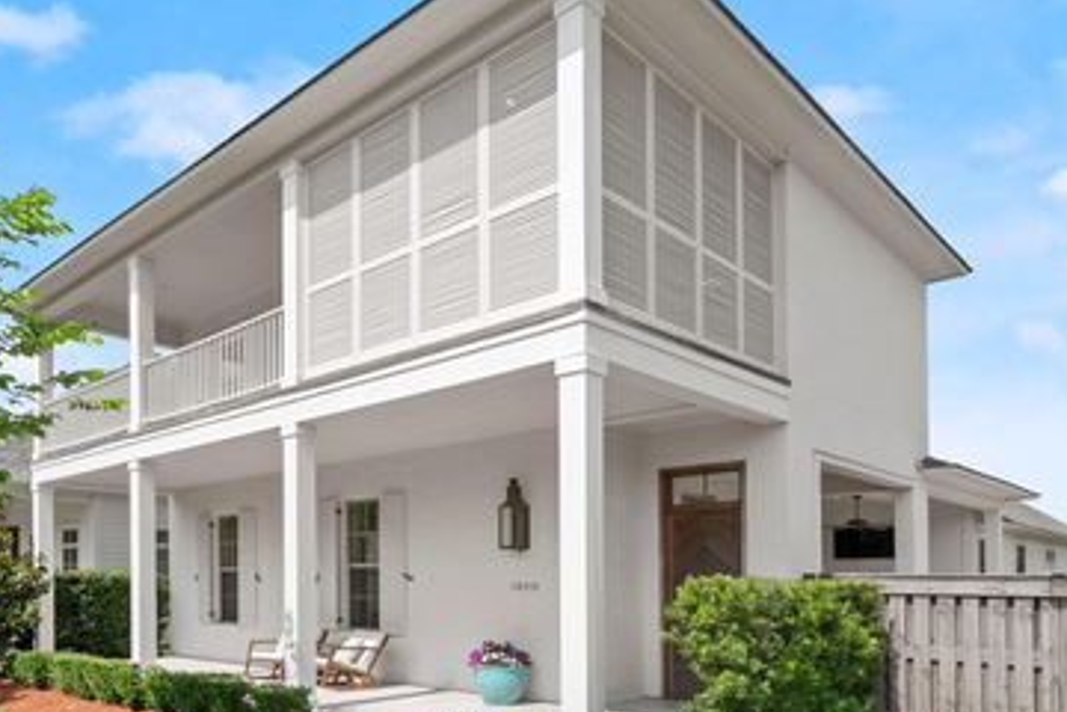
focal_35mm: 25
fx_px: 741
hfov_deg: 71.2
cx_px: 465
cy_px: 349
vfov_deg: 51.3
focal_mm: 18
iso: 320
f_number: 10
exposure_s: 1/640
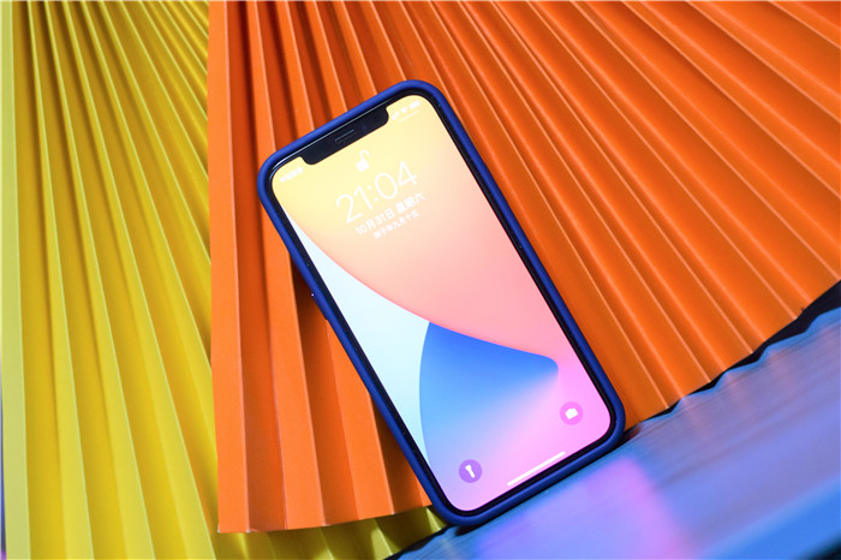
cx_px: 420
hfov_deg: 27.0
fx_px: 1751
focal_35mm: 75
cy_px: 280
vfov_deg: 18.2
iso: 1600
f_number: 2.8
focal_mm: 50
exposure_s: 1/40
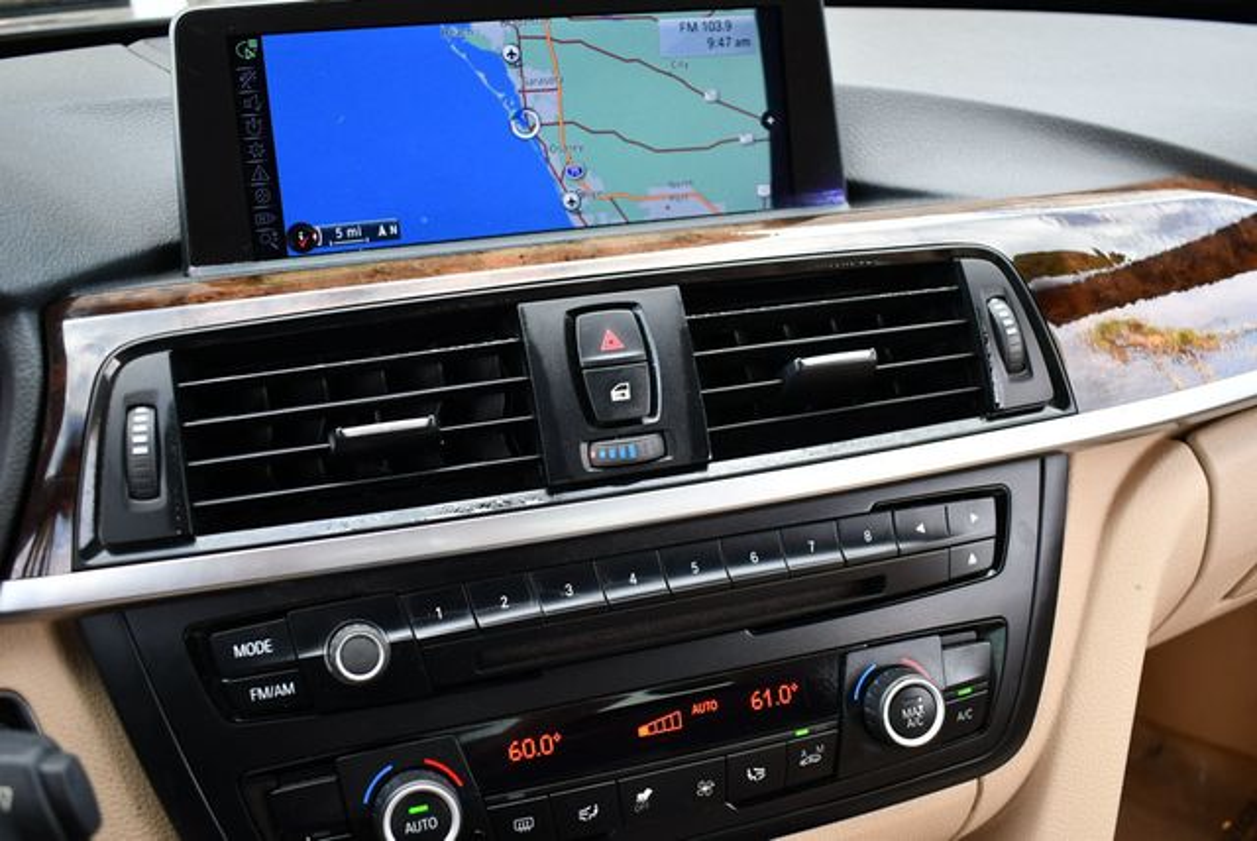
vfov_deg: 36.9
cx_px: 628
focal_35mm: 36
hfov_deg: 53.1
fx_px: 1258
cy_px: 420
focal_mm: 18
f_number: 3.5
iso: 500
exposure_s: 1/250
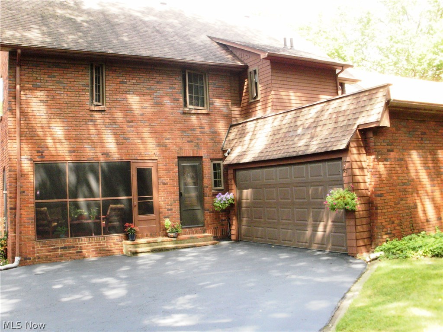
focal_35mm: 36
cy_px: 166
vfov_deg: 39.7
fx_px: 461
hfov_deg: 51.4
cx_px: 222
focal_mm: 6.3
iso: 400
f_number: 5.6
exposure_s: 1/100
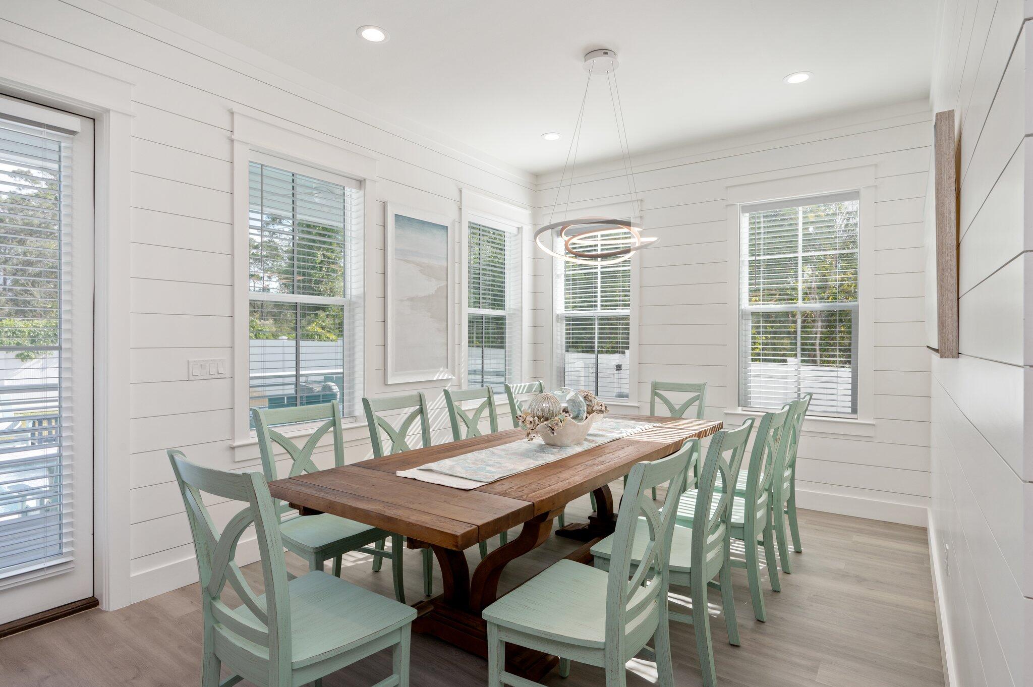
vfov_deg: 64.5
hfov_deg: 87.0
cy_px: 344
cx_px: 516
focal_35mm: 19
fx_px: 545
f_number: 9
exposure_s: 1/50
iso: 200
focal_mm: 19
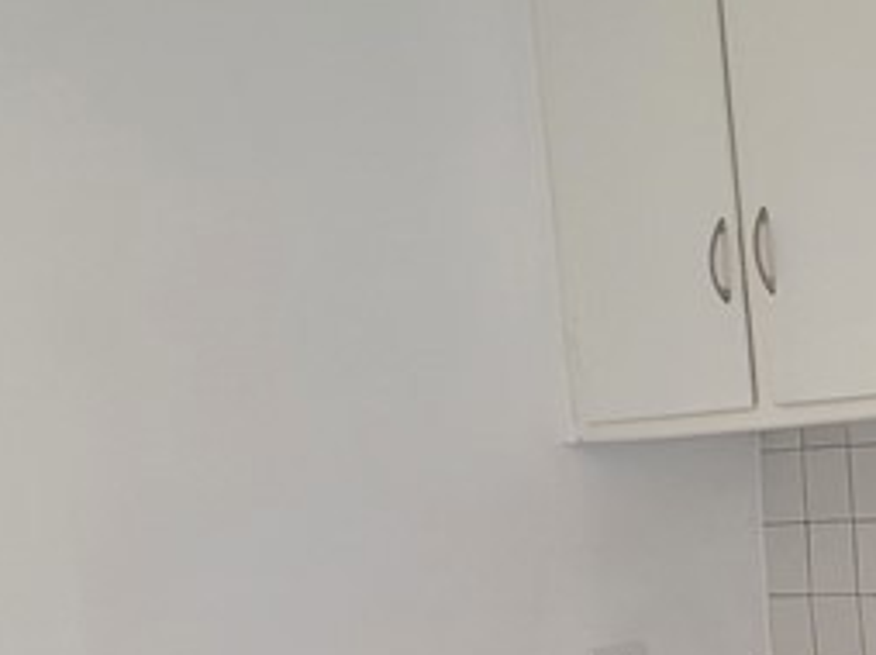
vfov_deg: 13.8
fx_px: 2655
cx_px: 969
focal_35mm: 105
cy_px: 731
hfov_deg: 18.0
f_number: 1.8
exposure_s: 1/120
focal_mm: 5.4
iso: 100
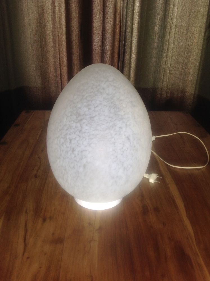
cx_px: 105
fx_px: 284
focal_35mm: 35
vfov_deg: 52.7
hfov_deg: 40.6
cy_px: 140
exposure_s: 1/33
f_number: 2.4
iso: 64
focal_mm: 4.28
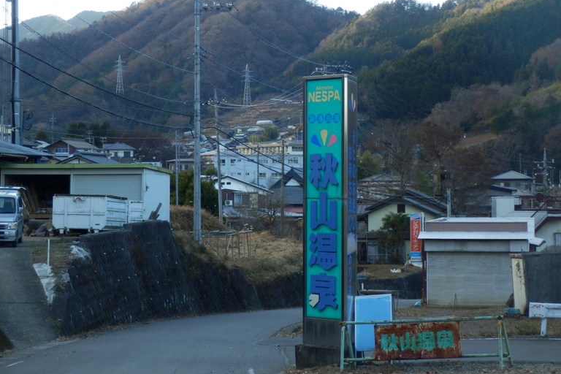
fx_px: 1621
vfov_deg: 13.2
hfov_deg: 19.6
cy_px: 156
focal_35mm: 104
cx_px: 280
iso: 125
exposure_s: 1/100
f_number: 5.3
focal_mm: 17.1
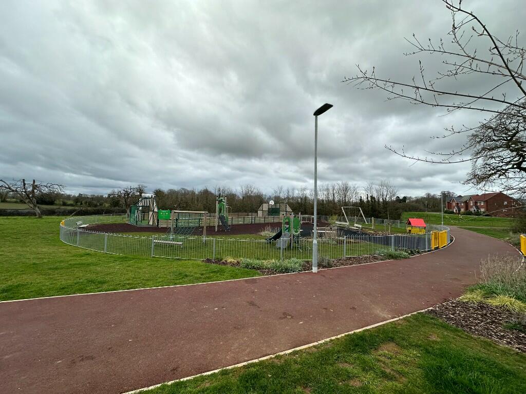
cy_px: 197
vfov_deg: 85.7
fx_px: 213
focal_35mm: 14
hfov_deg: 102.1
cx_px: 263
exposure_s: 1/1276
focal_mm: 2.22
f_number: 2.2
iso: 50
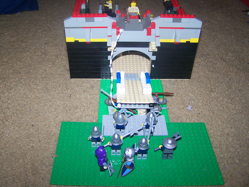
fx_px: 273
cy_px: 94
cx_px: 124
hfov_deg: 49.0
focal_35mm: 38
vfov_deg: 37.7
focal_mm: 6.3
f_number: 2.8
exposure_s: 1/60
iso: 80
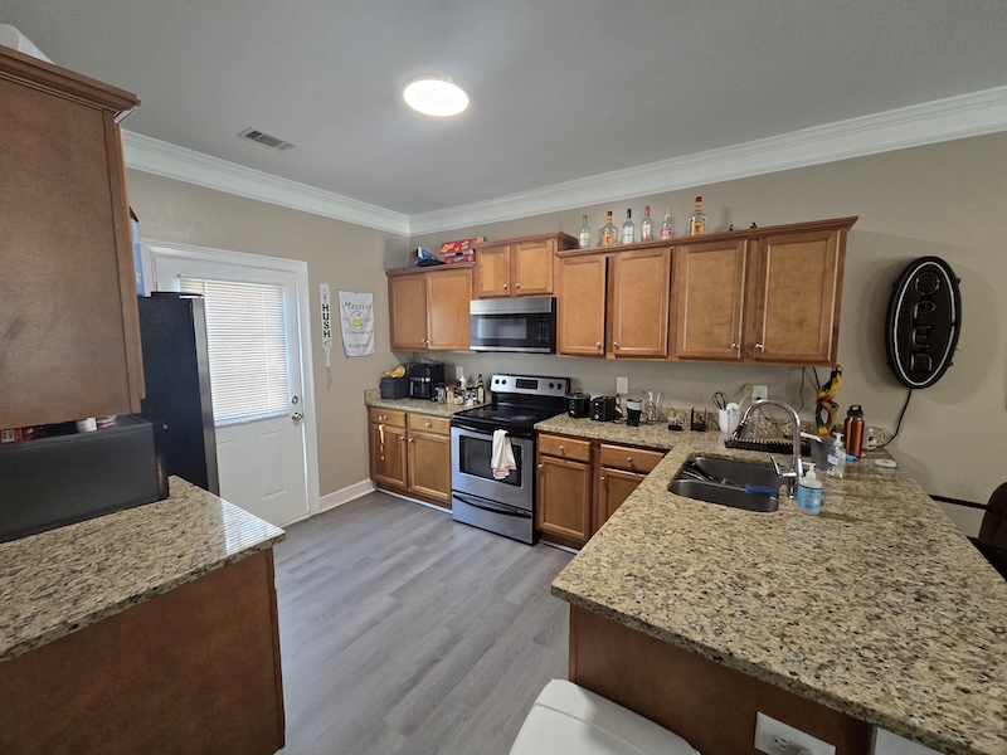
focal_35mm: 13
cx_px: 504
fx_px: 378
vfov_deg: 89.9
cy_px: 378
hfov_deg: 106.2
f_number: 2.2
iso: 400
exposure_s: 1/60
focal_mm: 2.2
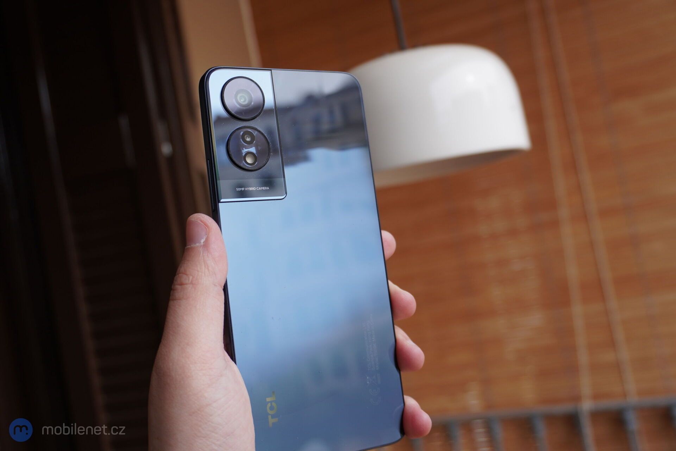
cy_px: 226
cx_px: 338
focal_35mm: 36
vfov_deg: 36.9
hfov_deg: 53.1
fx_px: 676
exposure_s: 1/160
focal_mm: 24
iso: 125
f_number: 4.5
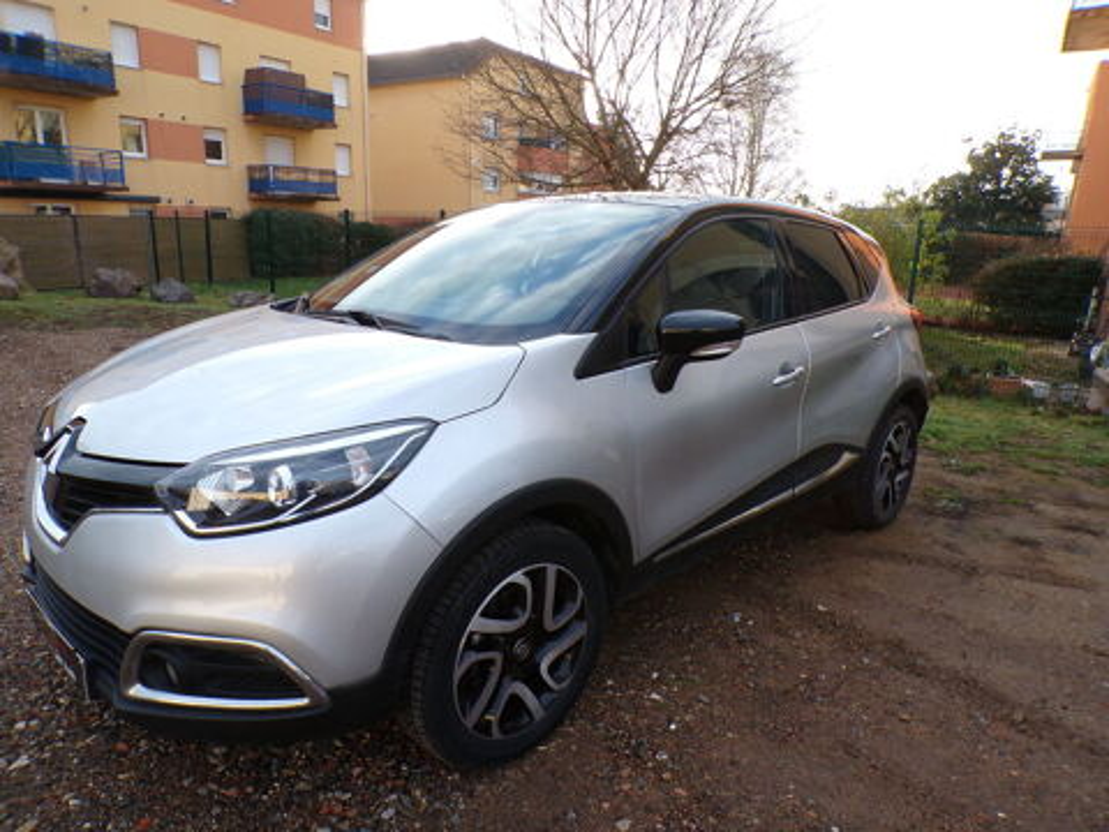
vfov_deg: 56.8
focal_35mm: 24
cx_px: 554
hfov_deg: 71.6
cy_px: 416
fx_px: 769
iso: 100
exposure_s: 1/80
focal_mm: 4.3
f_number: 4.4
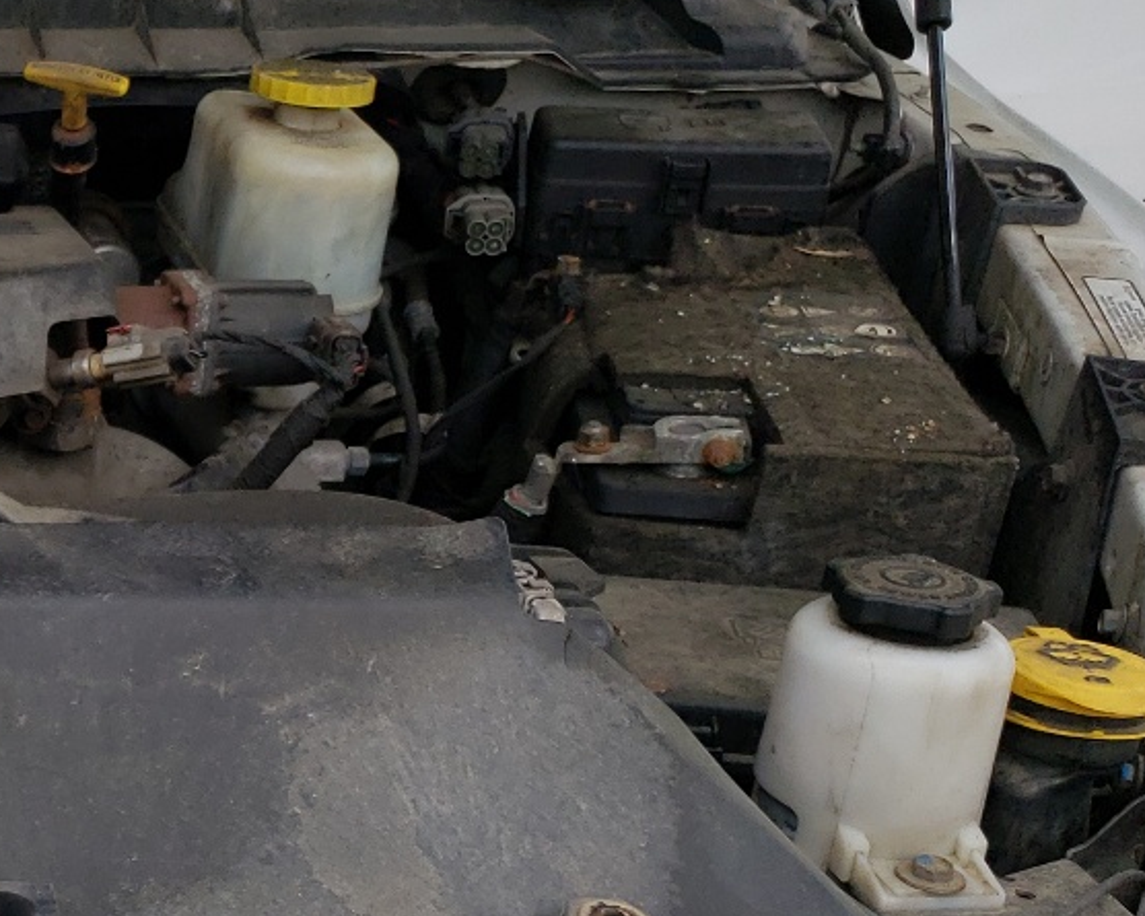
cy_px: 735
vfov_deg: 20.7
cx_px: -393
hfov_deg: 22.8
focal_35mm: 73
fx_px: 2474
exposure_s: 1/1111
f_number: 1.5
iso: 50
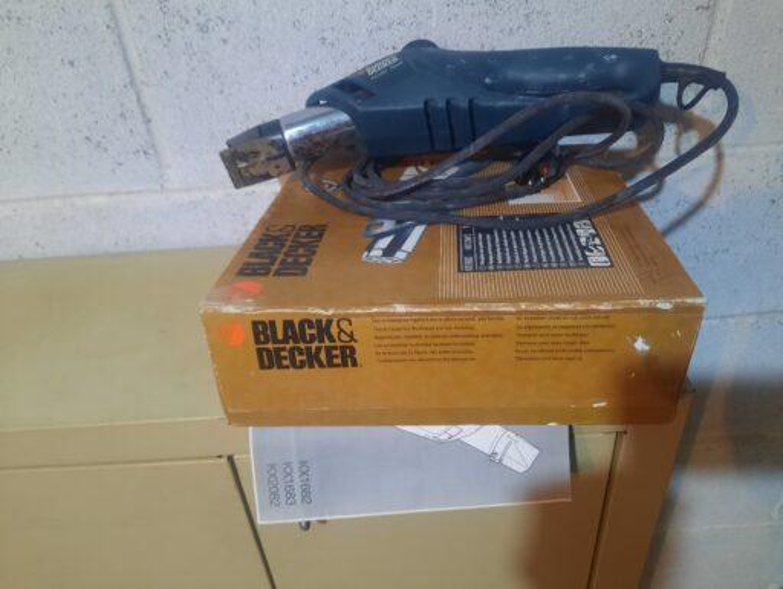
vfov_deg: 55.0
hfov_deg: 69.3
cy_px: 294
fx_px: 566
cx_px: 392
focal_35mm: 25
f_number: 2
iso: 320
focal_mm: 4.6
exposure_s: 1/25
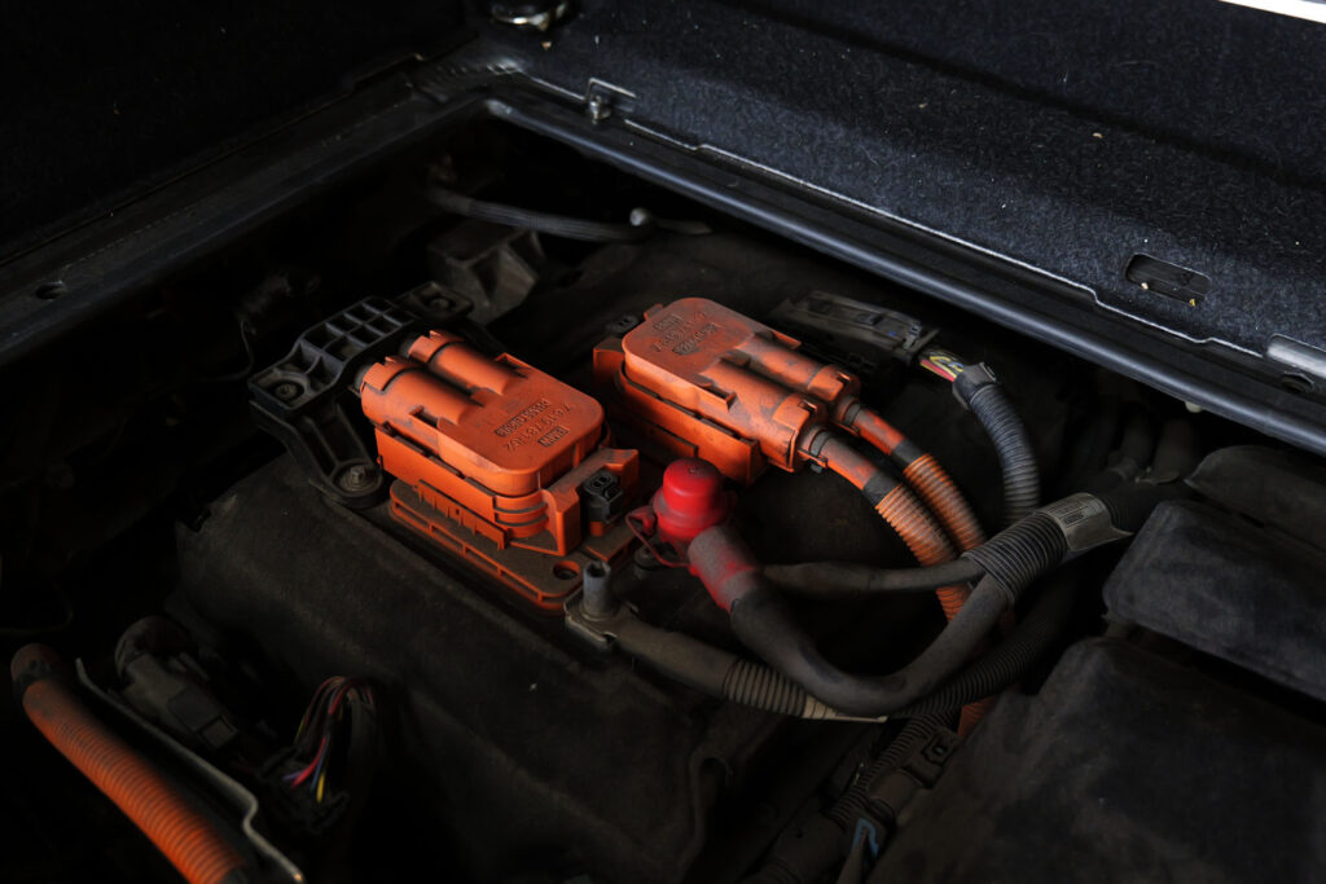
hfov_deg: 60.3
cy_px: 442
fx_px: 1142
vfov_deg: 42.3
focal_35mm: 31
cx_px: 663
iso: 6400
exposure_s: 1/200
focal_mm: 31
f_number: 4.2
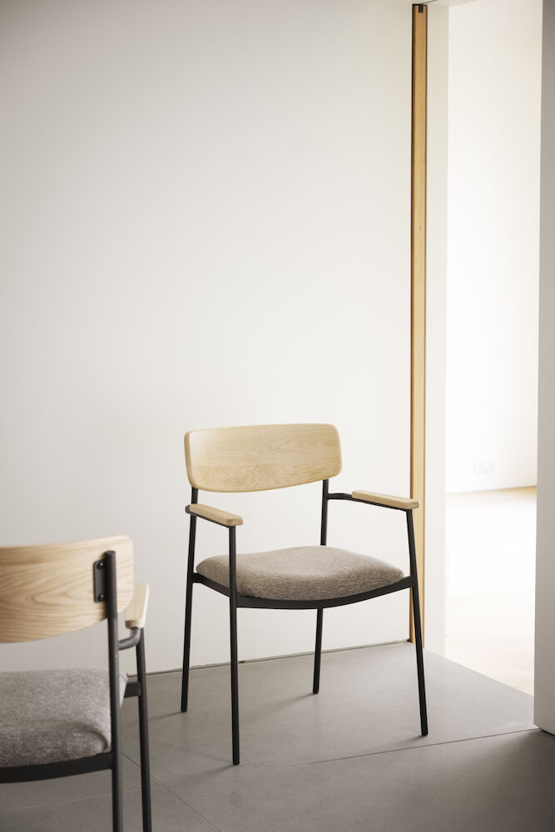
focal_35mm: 65
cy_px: 416
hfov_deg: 20.9
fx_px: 1502
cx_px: 278
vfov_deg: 31.0
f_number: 4
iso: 200
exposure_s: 1/8
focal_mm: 65
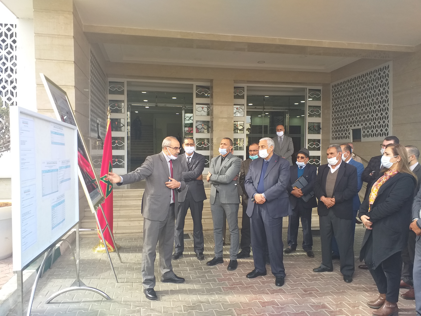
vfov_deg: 53.1
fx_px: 316
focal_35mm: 26
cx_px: 210
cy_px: 158
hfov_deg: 67.3
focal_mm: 3.6
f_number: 1.9
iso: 40
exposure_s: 1/141
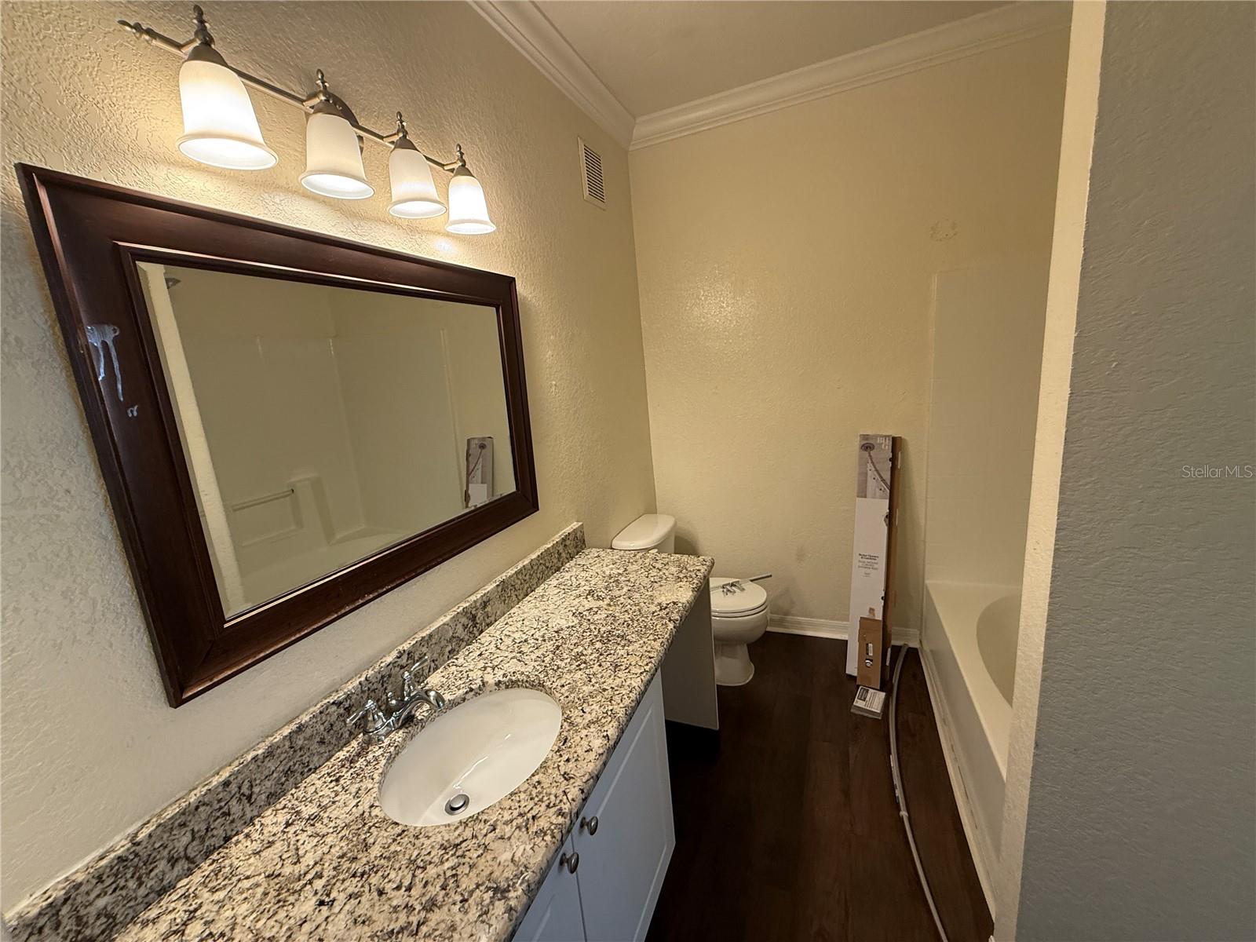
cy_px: 471
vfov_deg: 85.7
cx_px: 628
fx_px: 508
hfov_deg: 102.1
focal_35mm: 14
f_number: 2.2
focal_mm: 2.22
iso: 200
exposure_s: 1/60
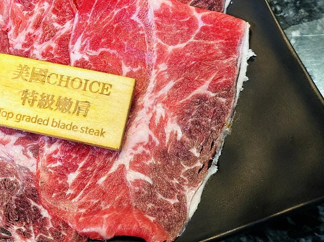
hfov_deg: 22.9
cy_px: 54
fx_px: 786
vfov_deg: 17.4
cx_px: 57
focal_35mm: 84
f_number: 1.78
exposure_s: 1/40
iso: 500
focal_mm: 6.86
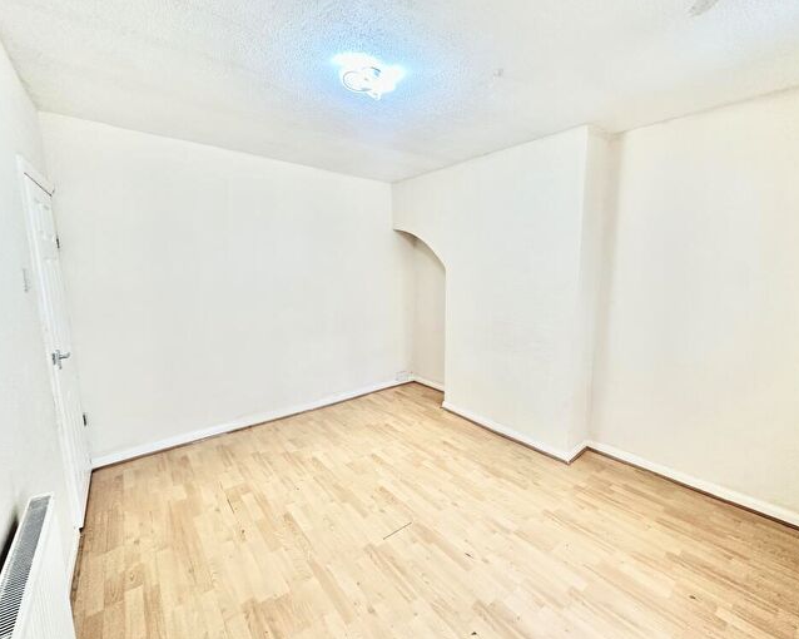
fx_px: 355
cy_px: 319
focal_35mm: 15
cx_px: 431
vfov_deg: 84.0
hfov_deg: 96.6
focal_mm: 2.22
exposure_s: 1/99
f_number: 2.2
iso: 200
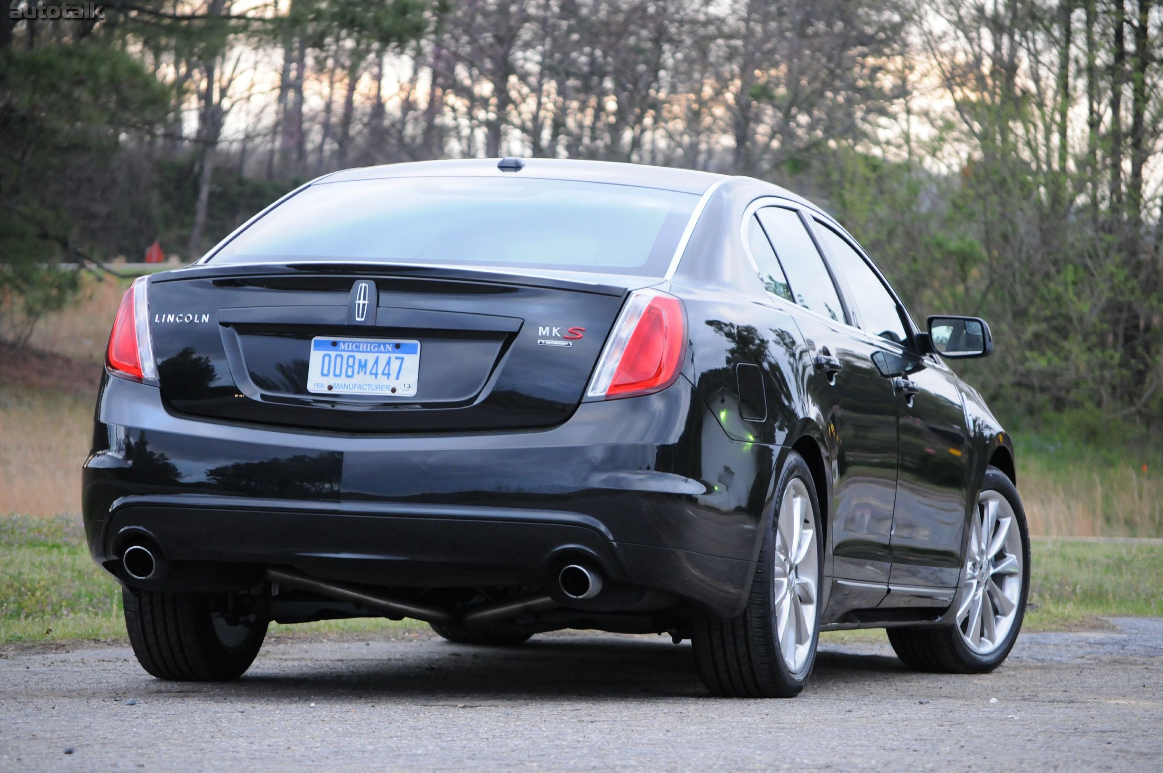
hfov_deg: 14.0
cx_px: 582
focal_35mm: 147
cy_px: 386
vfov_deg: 9.3
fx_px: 4744
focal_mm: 98
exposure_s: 1/80
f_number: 4.5
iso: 1000
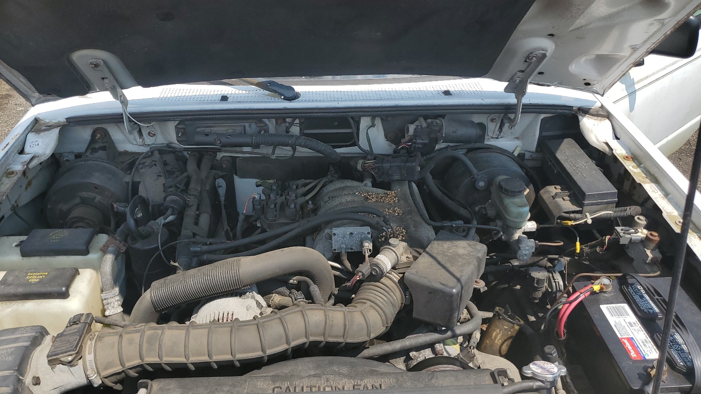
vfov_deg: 40.2
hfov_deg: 66.1
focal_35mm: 29
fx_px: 539
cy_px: 185
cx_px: 344
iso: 50
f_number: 1.5
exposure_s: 1/2500
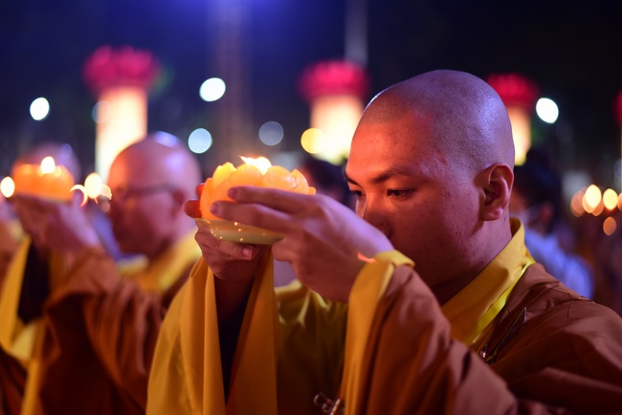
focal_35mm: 50
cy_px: 208
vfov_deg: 27.0
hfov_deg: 39.6
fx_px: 864
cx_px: 311
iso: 800
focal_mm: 50
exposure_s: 1/40
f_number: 1.8
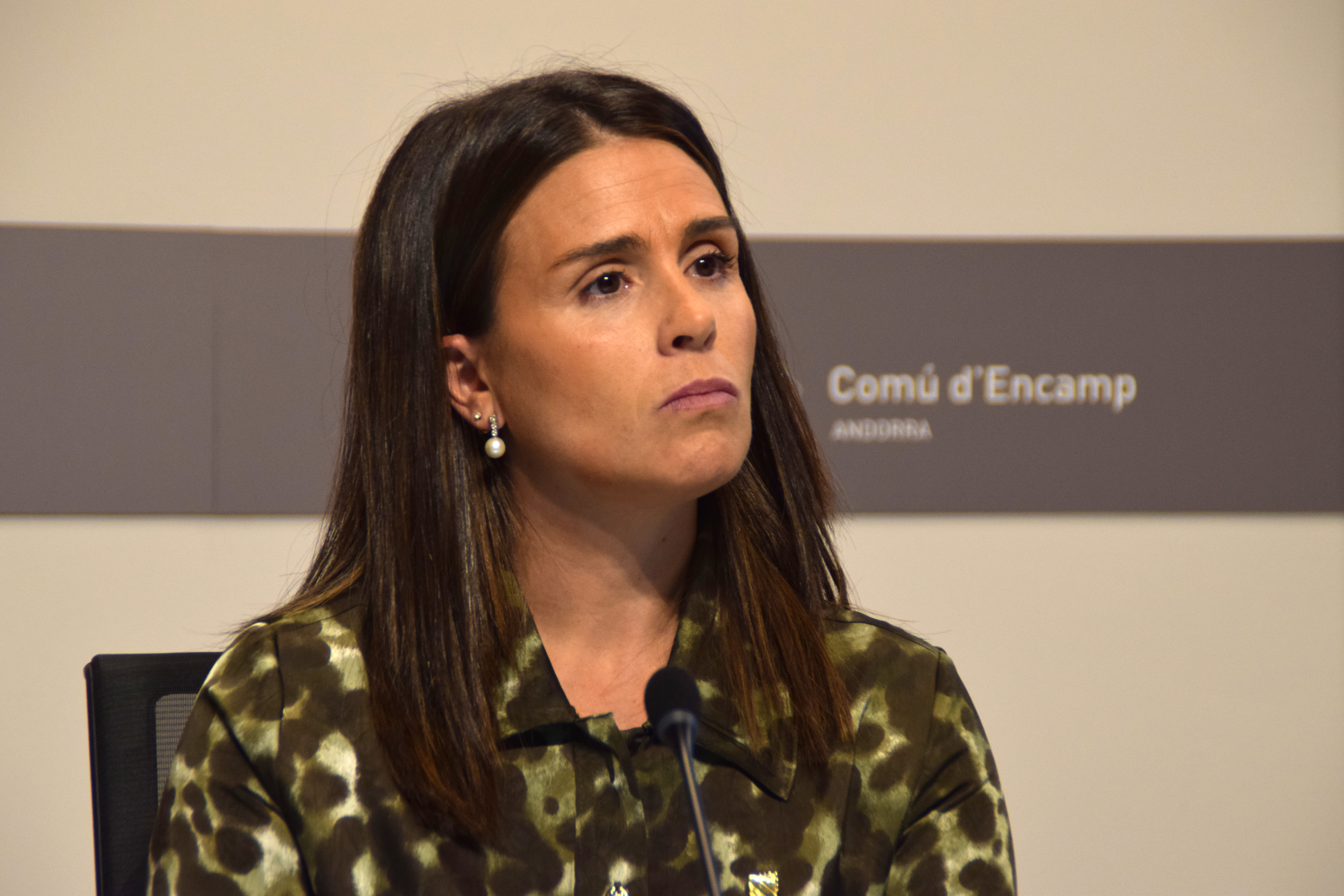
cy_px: 448
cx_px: 672
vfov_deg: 7.6
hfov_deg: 11.4
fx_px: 6719
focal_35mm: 180
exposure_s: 1/100
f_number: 6
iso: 500
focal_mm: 120
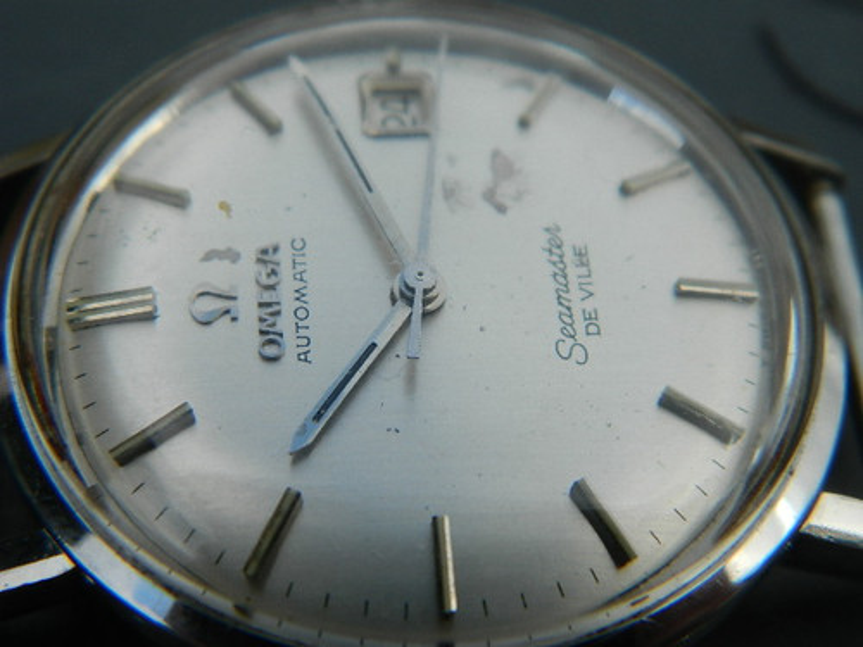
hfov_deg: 23.3
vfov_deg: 17.6
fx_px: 2094
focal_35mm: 84
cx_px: 432
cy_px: 324
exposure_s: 1/320
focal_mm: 15.1
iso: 80
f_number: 4.2
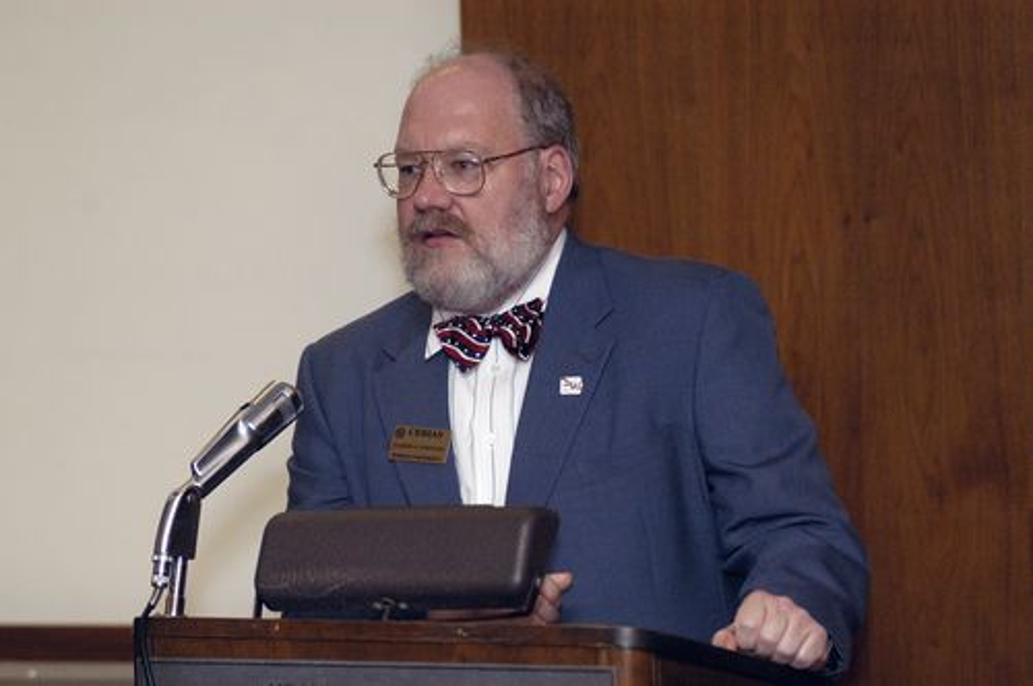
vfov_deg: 8.3
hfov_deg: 12.5
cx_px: 516
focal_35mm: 165
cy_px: 343
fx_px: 4728
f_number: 3.5
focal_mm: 110
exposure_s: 1/160
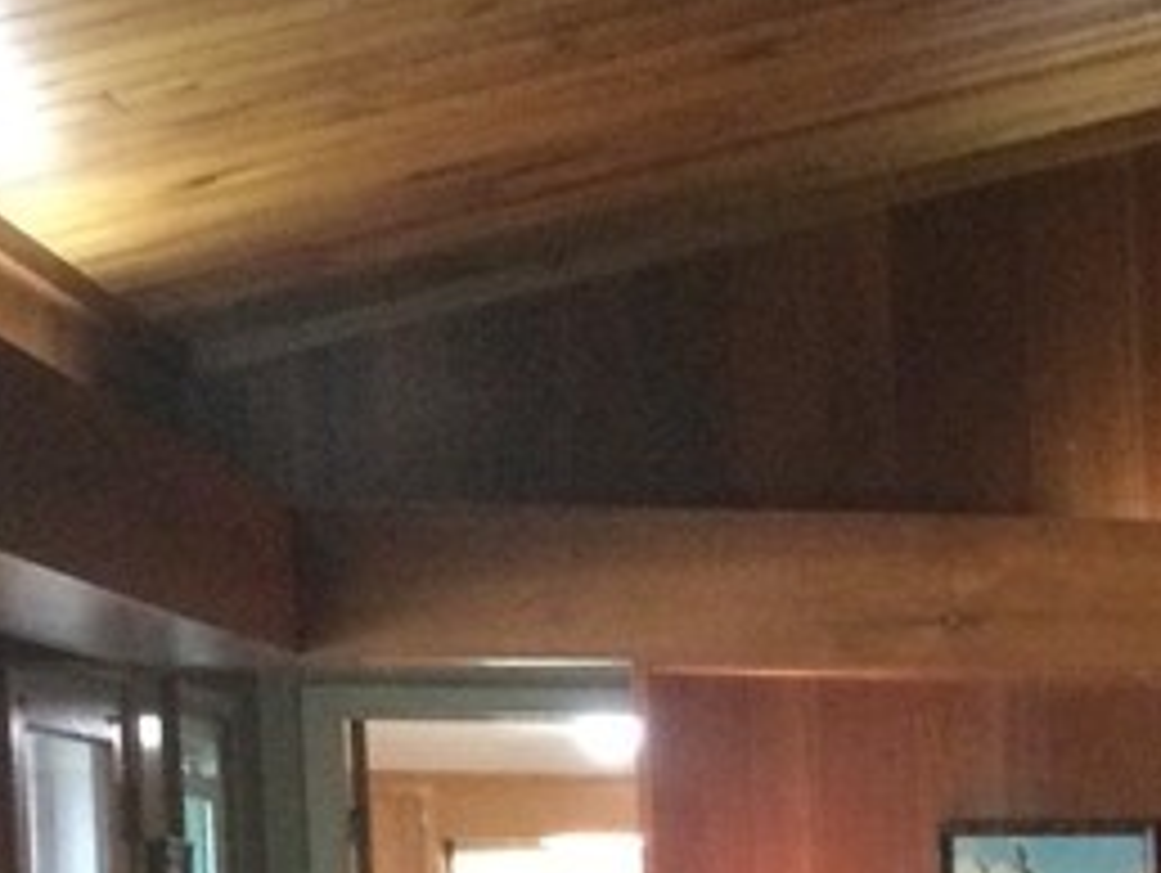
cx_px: 1908
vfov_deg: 11.5
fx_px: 4129
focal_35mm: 123
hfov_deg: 14.5
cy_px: 1386
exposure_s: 1/30
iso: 250
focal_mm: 3.3
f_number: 2.4
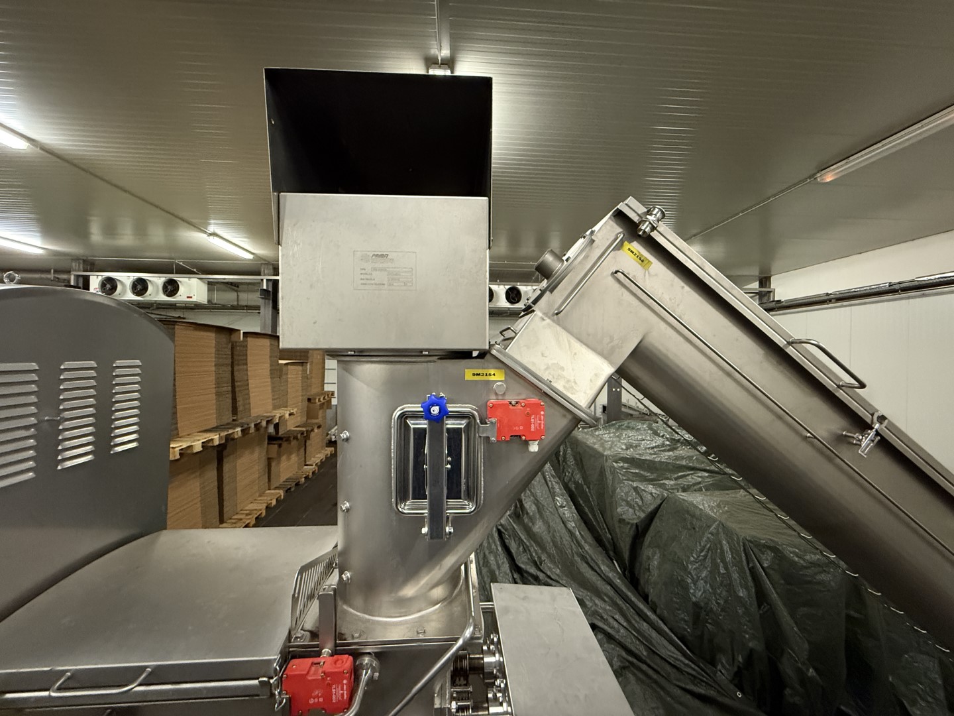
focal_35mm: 14
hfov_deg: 102.1
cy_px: 358
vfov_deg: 85.7
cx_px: 477
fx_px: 386
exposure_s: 1/50
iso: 640
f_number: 2.2
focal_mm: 2.22
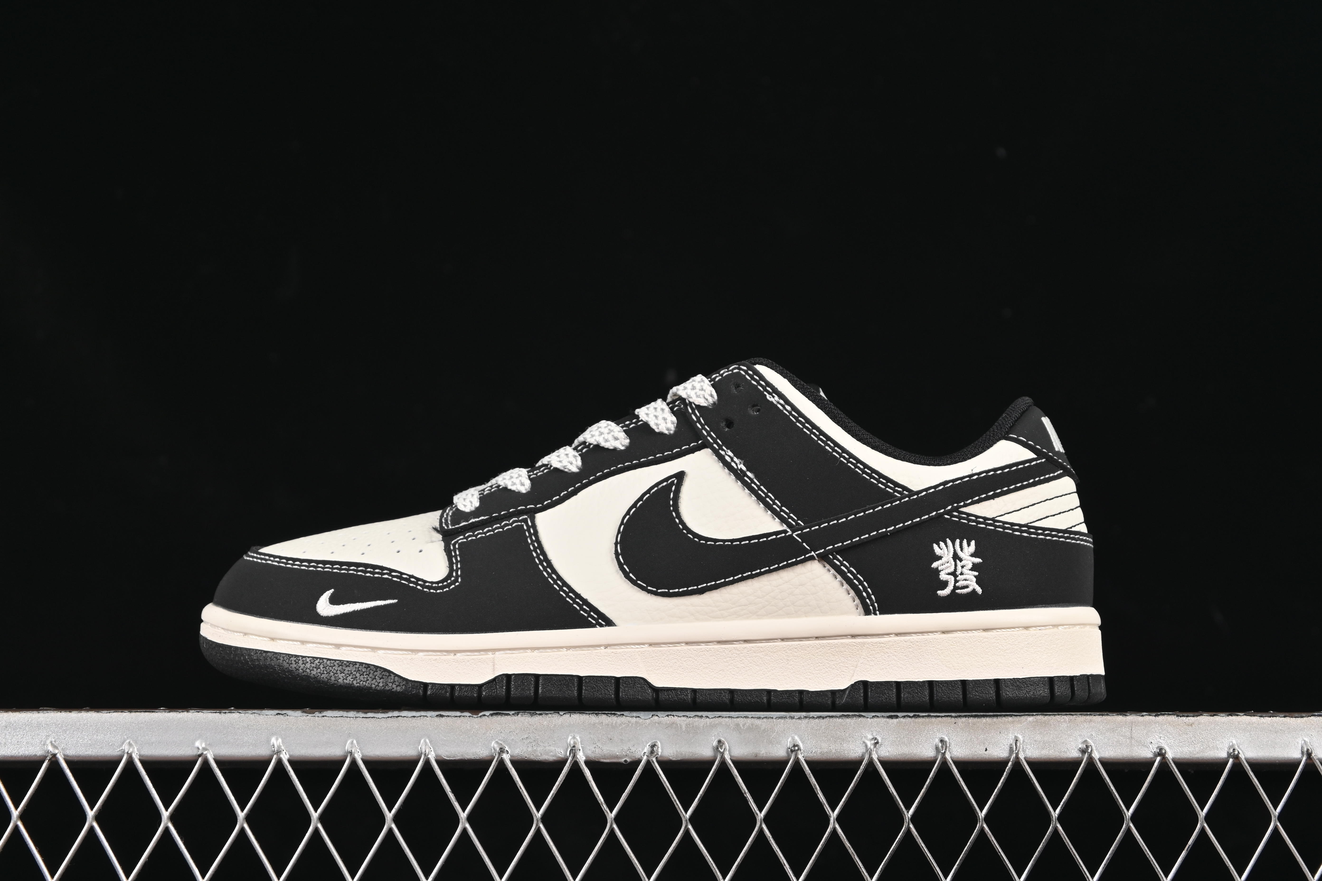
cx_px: 661
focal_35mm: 75
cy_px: 440
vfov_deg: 18.2
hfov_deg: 27.0
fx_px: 2754
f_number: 7.1
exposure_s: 1/60
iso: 160
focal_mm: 50
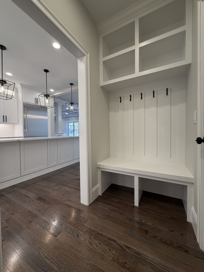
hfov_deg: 85.7
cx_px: 102
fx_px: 110
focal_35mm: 14
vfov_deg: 102.1
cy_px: 136
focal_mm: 2.22
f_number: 2.2
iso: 250
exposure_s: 1/120
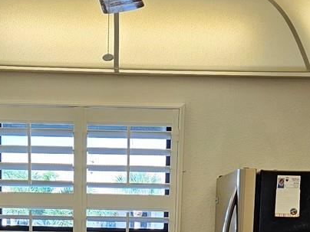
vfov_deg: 14.9
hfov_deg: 21.5
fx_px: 815
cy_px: 365
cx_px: 130
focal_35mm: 91
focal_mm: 5.4
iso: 80
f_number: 1.8
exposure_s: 1/120
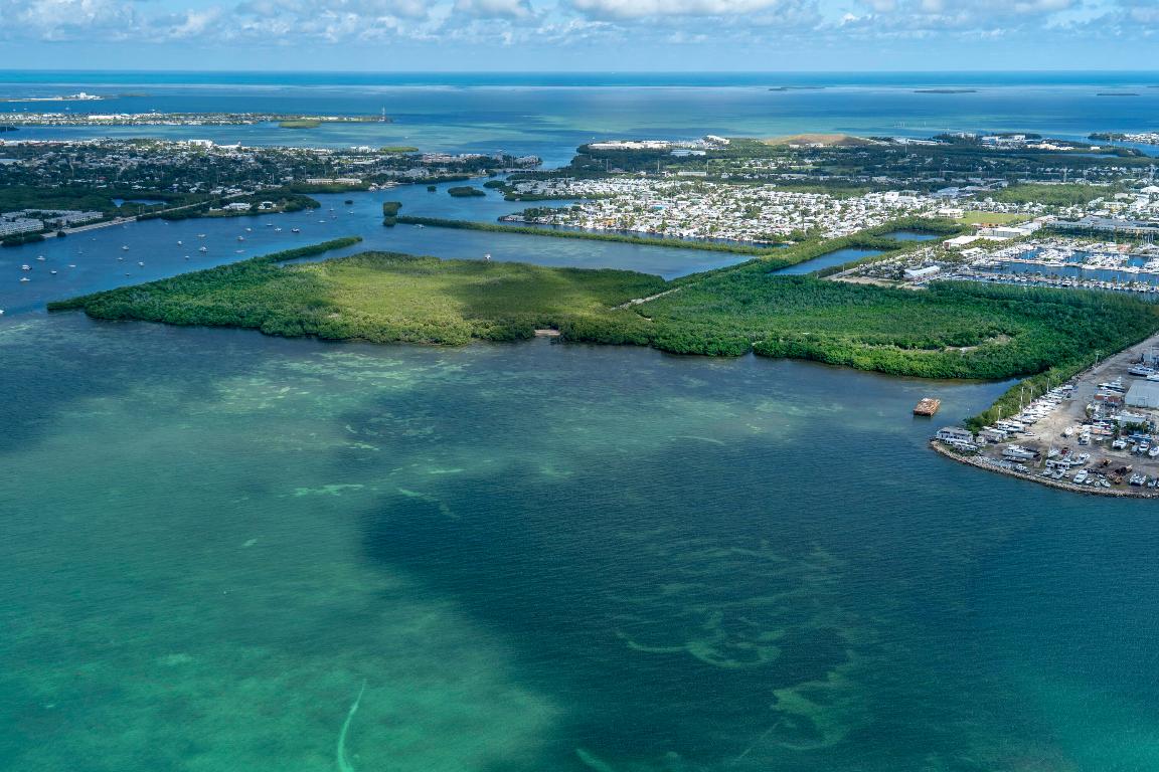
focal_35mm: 35
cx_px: 580
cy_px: 386
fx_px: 1127
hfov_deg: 54.4
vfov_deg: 37.9
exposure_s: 1/1000
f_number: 5.6
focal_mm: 35
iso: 500
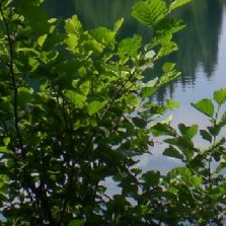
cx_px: 242
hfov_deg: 11.2
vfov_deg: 11.3
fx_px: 1138
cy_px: 7
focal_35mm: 154
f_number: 4.4
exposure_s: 1/400
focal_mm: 6.3
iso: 50
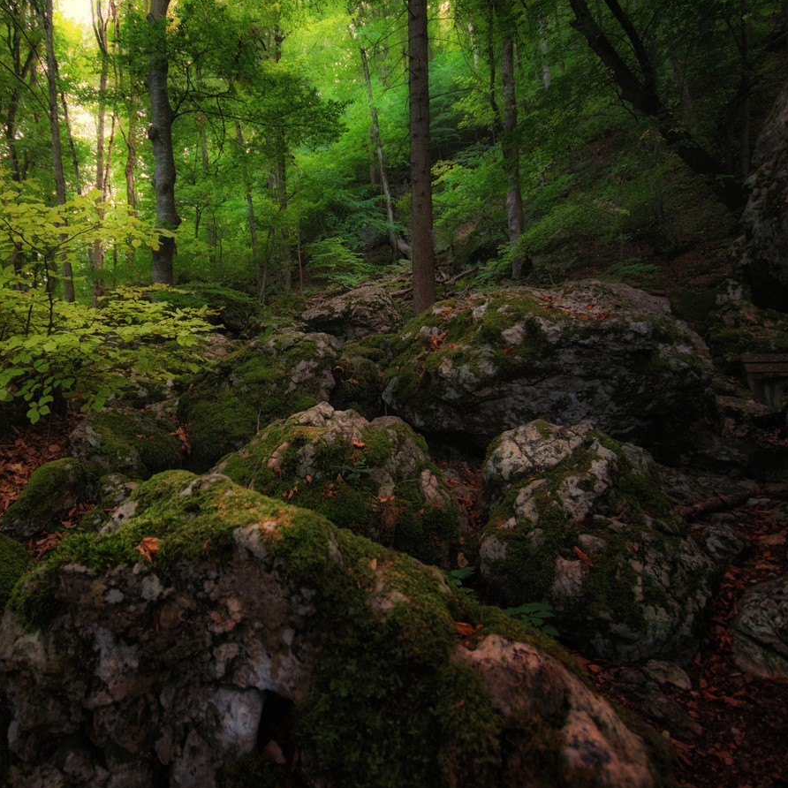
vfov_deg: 65.0
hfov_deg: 63.7
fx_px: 618
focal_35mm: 24
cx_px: 277
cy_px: 393
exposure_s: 1/80
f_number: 4.5
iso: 1000
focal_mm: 12
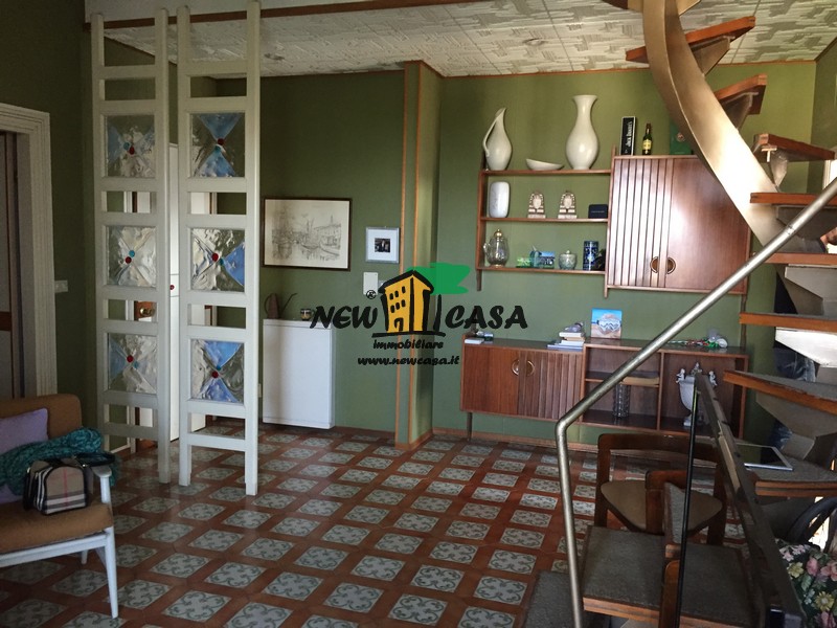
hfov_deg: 61.7
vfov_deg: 48.2
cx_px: 418
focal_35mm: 29
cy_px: 314
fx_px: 701
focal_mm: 4.15
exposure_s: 1/33
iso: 250
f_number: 2.2
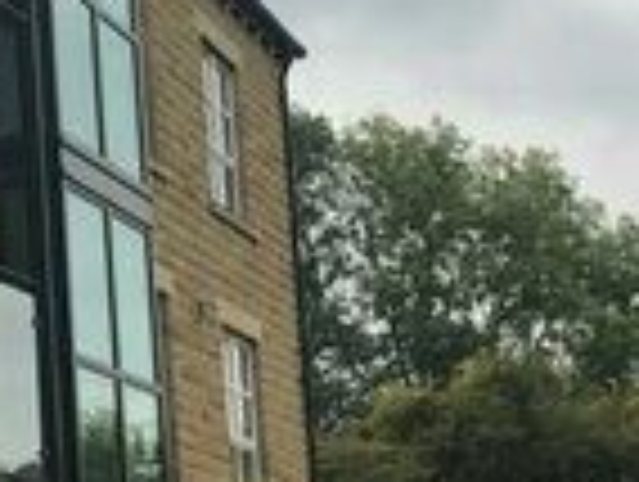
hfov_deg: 14.2
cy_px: 291
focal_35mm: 138
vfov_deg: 10.8
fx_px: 2552
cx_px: 148
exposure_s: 1/2037
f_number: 1.8
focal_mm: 3.99
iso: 20
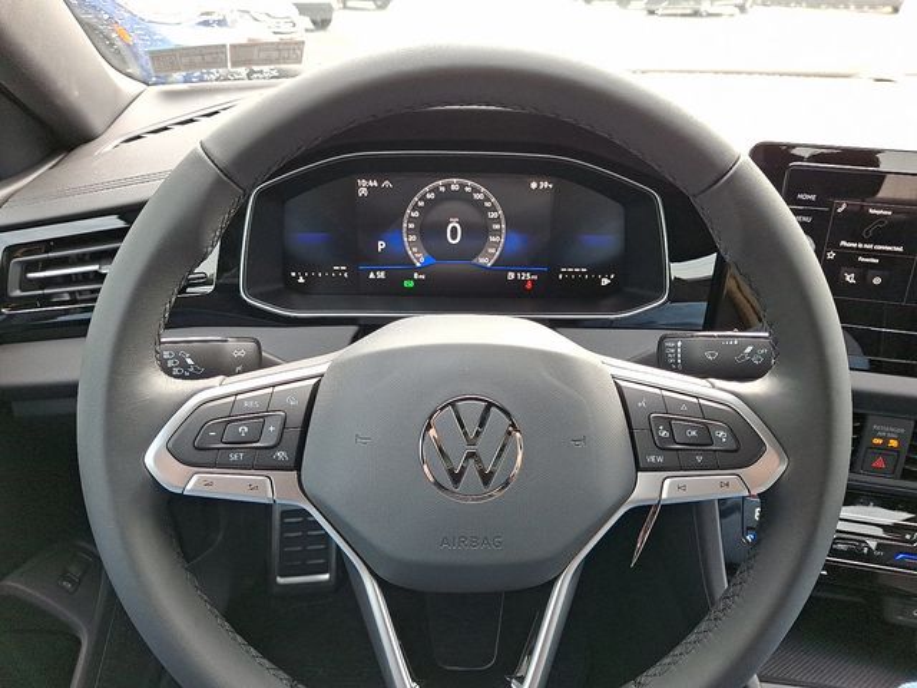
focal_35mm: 25
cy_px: 344
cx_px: 458
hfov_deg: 69.4
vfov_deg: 54.9
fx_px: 662
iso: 55
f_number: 1.8
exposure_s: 1/120
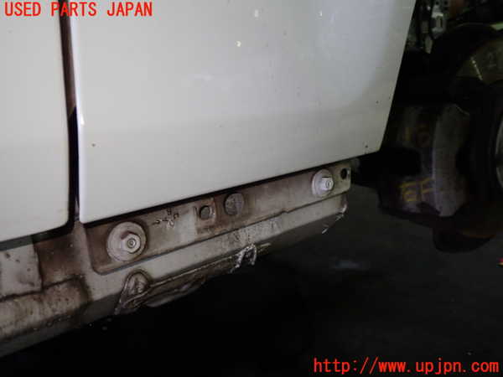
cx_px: 252
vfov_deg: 46.8
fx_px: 436
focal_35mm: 30
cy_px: 188
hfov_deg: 60.0
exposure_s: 1/50
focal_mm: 5.4
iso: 200
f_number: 2.3
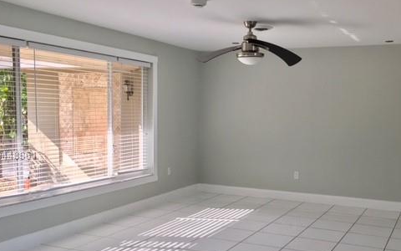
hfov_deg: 47.8
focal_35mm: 41
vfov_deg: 31.1
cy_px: 156
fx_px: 448
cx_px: 248
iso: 32
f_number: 2.2
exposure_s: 1/120
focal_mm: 4.15
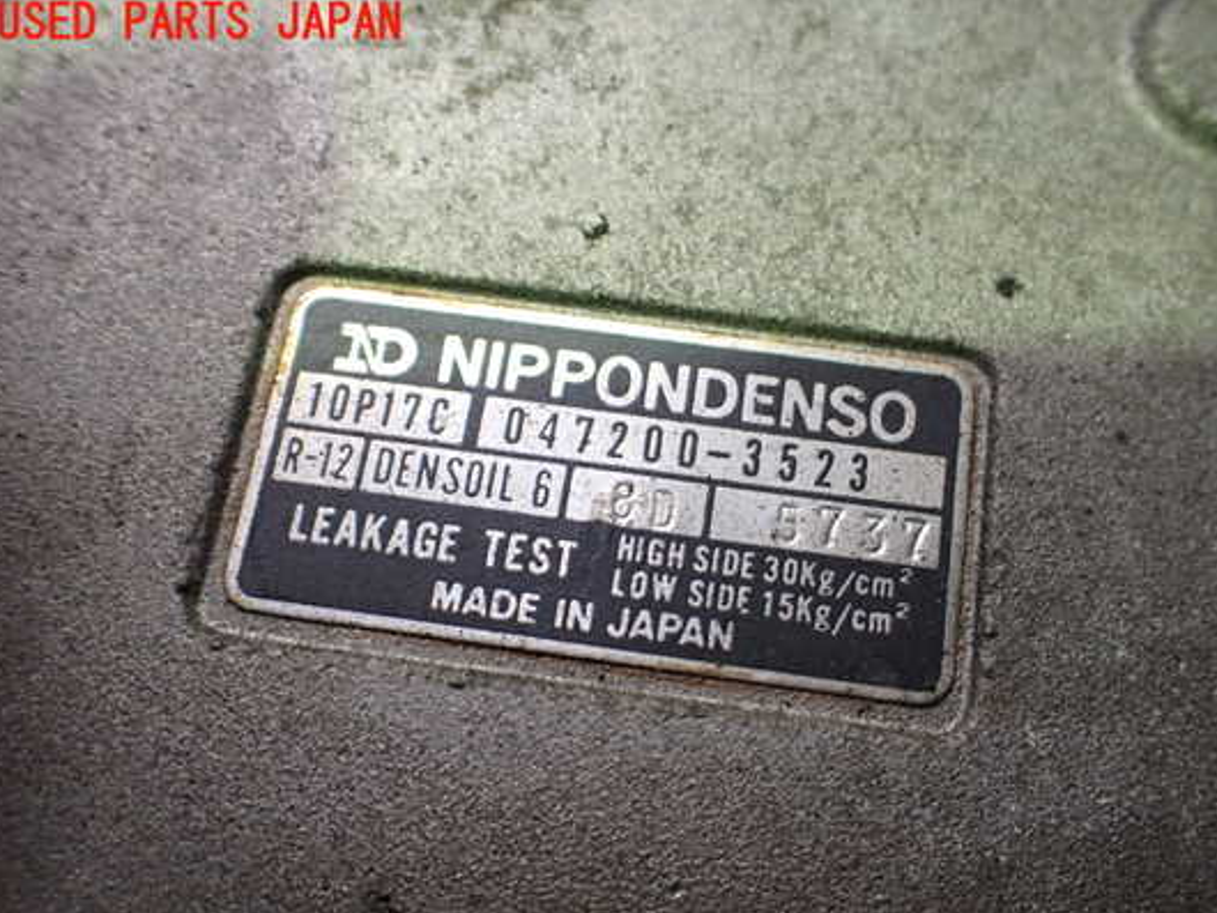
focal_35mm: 34
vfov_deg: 41.7
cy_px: 513
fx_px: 1196
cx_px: 674
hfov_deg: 53.8
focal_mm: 5.4
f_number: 2.3
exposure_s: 1/40
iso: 800
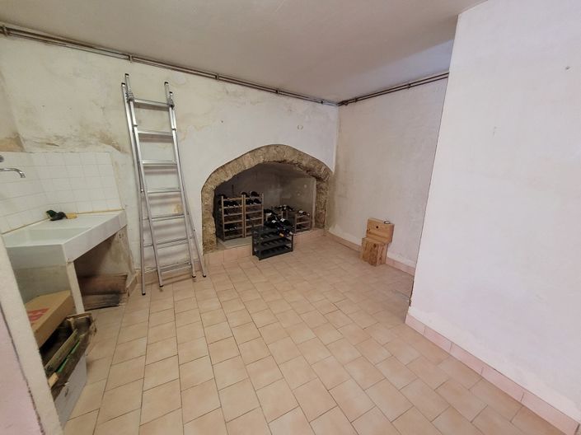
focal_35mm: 13
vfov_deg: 89.9
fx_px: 218
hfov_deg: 106.2
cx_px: 290
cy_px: 218
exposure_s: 1/33
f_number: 2.2
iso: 400
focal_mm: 1.74
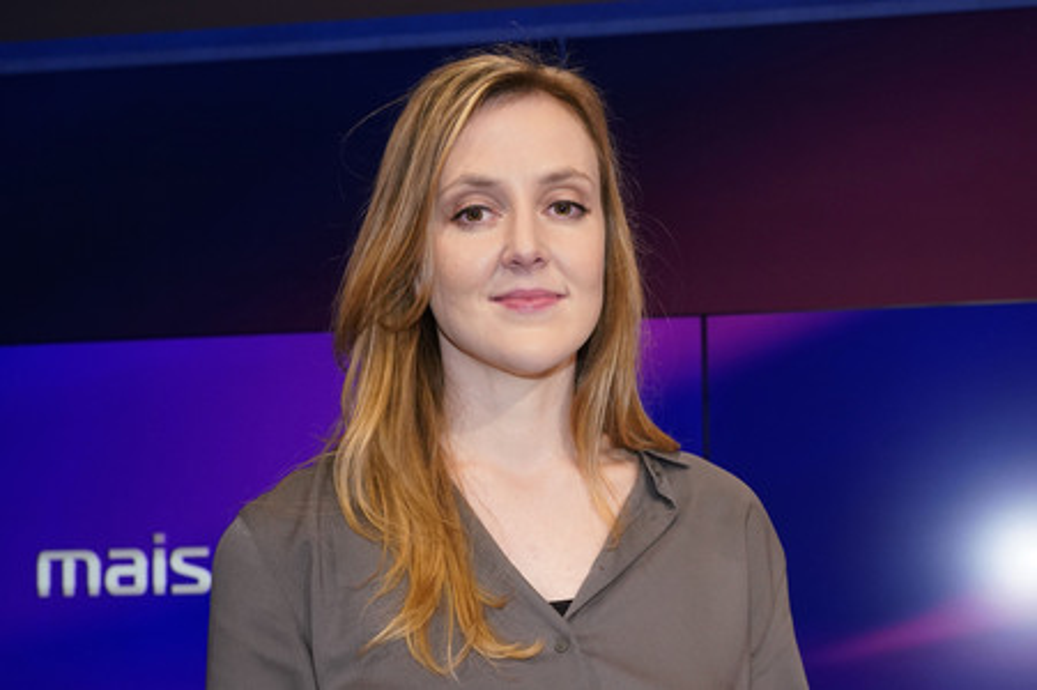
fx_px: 1123
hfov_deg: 49.6
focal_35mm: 39
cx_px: 518
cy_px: 345
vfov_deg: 34.2
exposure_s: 1/125
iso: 2000
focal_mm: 39
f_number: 5.6
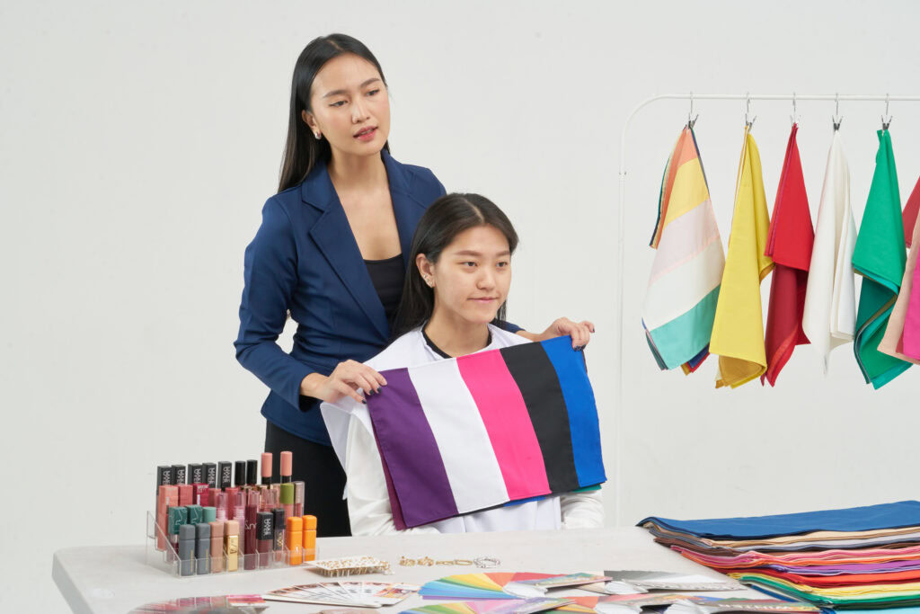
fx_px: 2172
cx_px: 460
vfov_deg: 16.1
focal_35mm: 85
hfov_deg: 23.9
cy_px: 307
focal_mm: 85
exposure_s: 1/125
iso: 400
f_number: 13
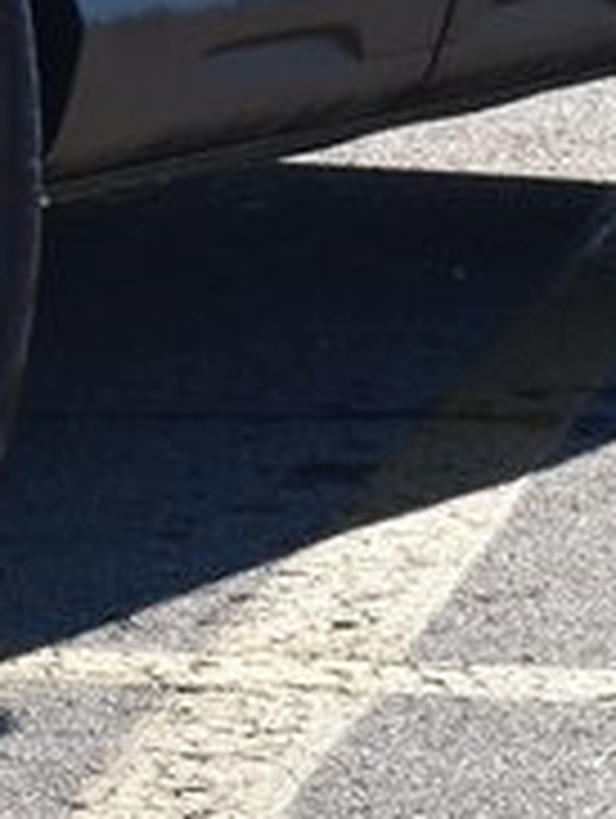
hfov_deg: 3.8
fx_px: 9208
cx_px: -836
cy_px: -452
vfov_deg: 5.0
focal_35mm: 389
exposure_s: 1/250
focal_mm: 48
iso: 400
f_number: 10
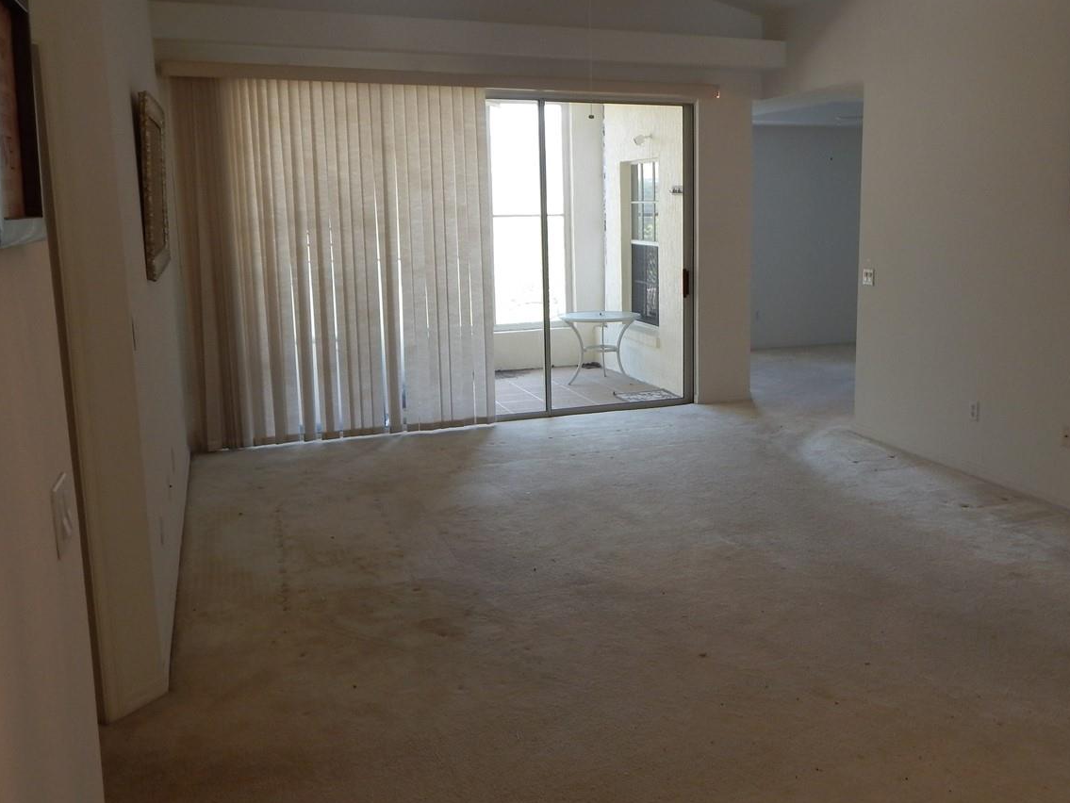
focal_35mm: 31
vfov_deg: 45.4
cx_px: 645
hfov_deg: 57.9
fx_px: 959
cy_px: 362
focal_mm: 4
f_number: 3
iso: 125
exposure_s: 1/50
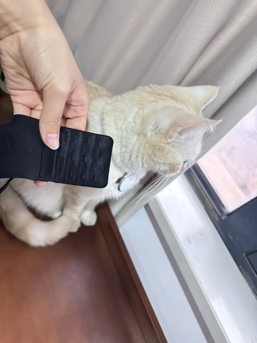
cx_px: 128
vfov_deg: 71.6
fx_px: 238
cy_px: 172
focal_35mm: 24
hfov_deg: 56.8
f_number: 1.78
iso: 1000
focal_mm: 6.86
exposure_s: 1/59
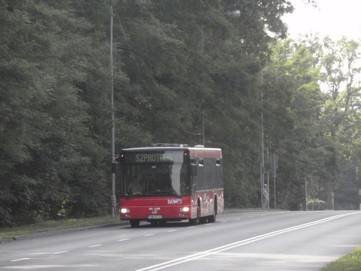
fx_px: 2920
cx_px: 180
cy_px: 136
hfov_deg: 7.1
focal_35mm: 280
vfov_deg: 5.3
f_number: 5.9
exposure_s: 1/500
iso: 800
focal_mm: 50
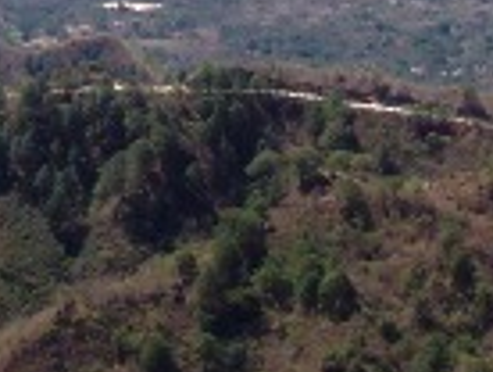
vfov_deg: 7.4
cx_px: -18
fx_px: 2811
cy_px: -272
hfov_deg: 9.9
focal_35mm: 197
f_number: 5.1
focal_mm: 5.6
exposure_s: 1/461
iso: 80
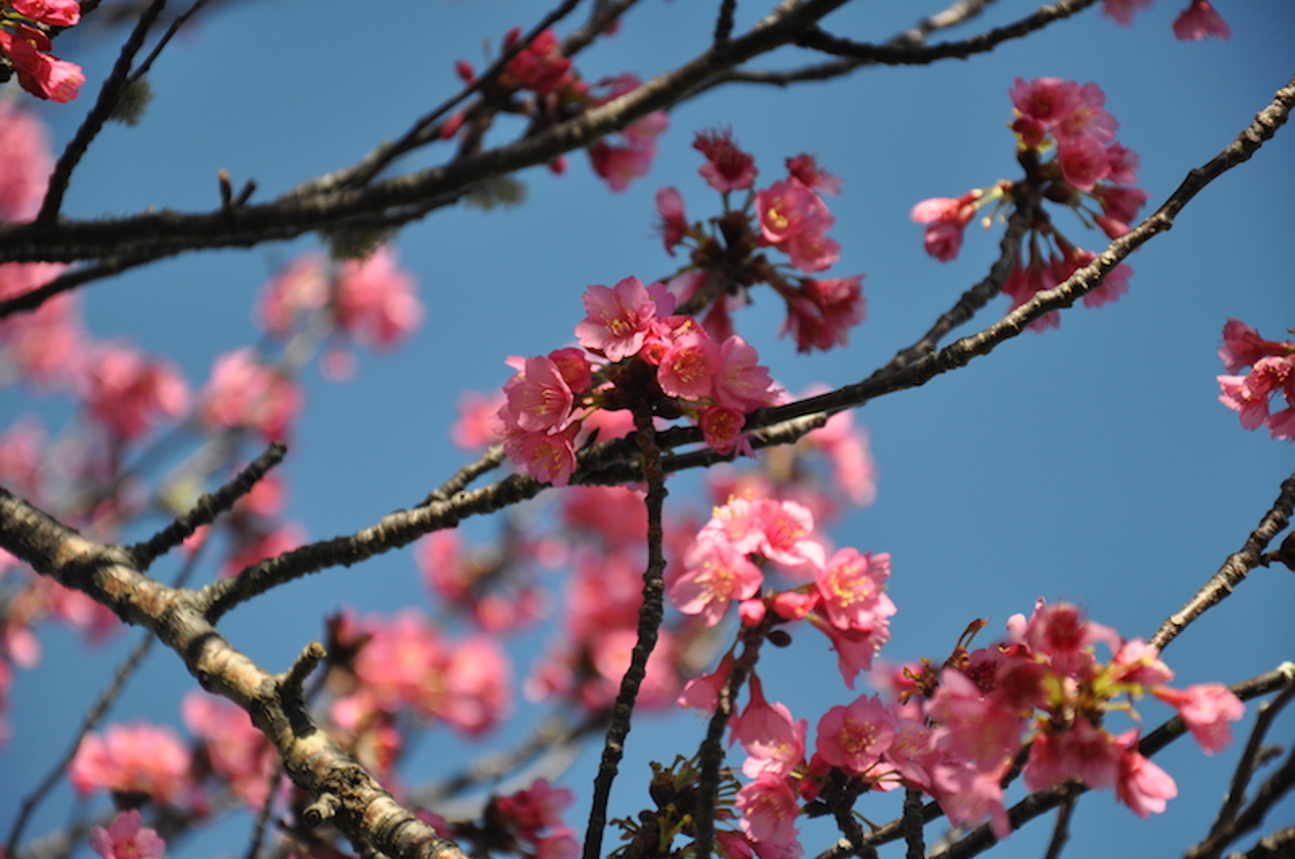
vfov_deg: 8.7
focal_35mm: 158
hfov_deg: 13.1
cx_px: 648
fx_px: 5658
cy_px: 430
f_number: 5.6
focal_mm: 105
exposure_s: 1/500
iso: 250
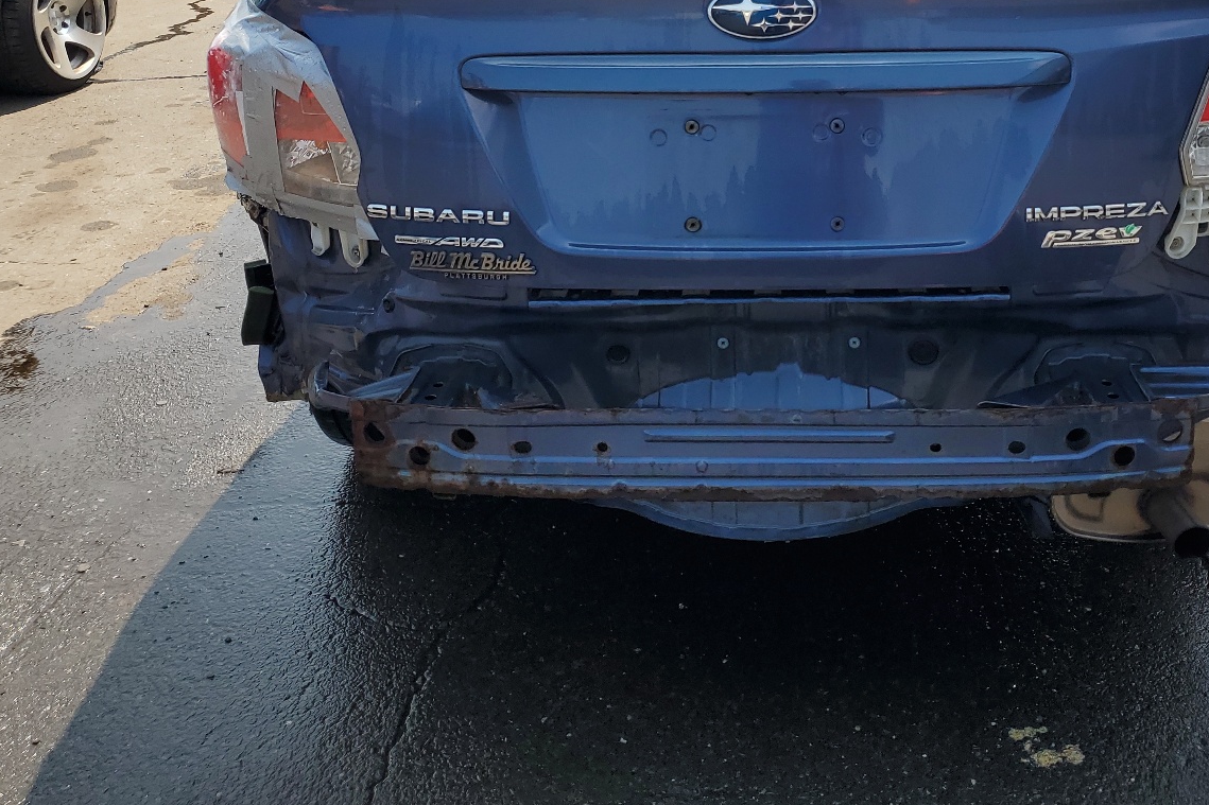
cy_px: 180
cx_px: 771
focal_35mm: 38
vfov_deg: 34.2
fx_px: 1276
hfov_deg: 50.1
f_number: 1.5
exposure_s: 1/2000
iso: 50
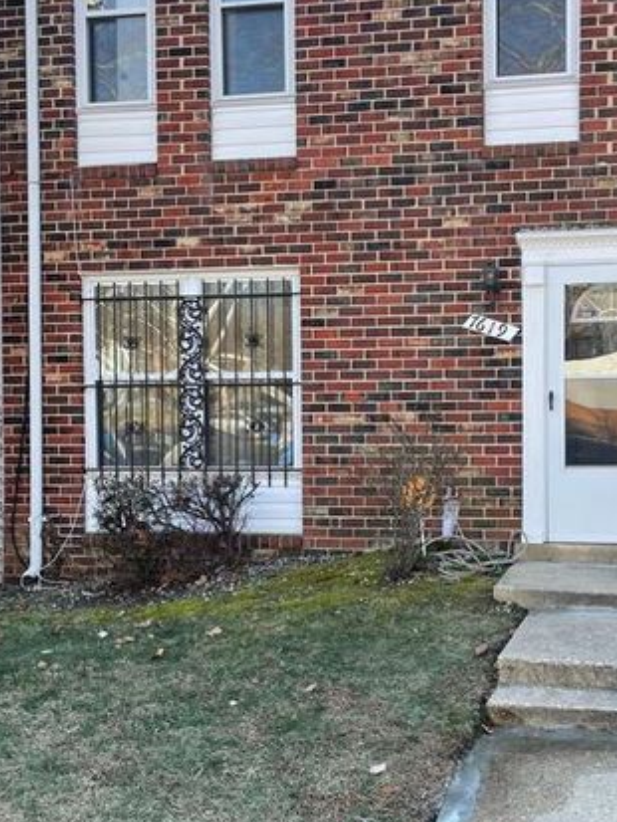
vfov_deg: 44.7
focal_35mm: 42
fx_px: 998
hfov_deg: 33.8
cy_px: 461
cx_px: 452
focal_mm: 4.2
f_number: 1.6
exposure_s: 1/367
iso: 32
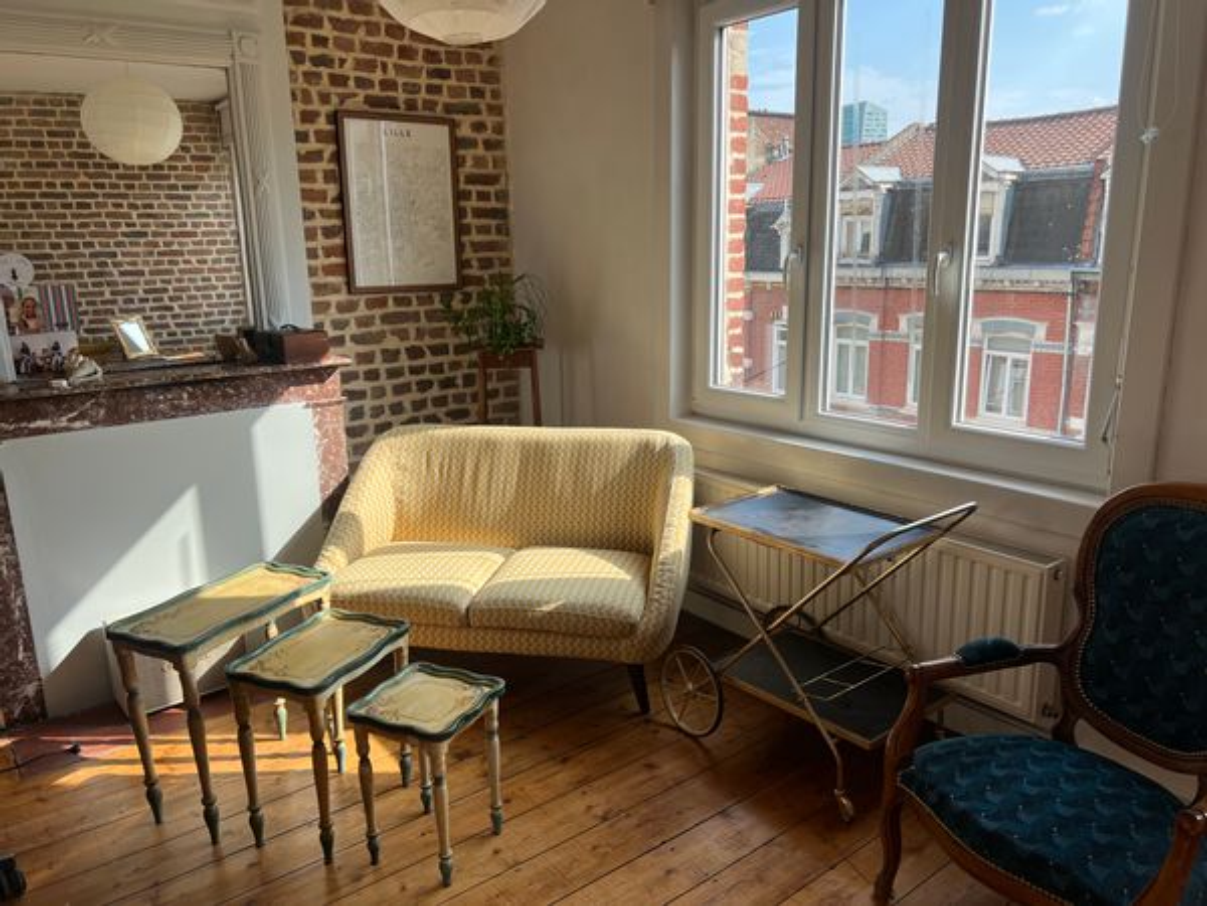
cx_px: 604
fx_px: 907
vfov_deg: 53.1
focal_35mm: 26
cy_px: 453
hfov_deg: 67.3
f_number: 1.5
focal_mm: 5.7
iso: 50
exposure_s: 1/733
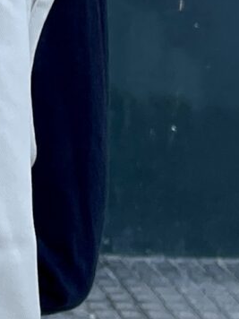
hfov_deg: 7.4
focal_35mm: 187
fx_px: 1721
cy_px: -53
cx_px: -366
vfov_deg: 10.4
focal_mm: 4.2
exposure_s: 1/410
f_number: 1.6
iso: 32
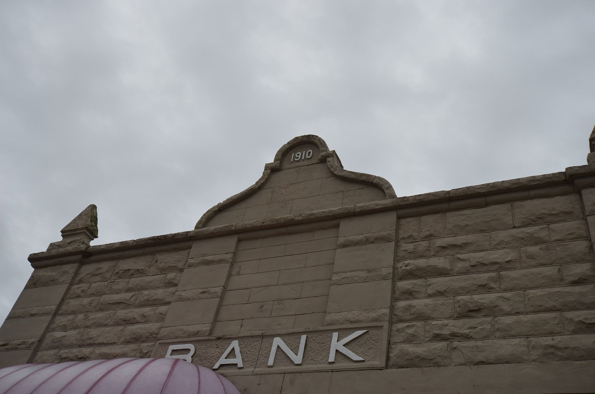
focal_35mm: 36
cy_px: 197
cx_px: 298
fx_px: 594
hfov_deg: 53.2
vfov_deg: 36.7
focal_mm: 24
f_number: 8
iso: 180
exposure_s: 1/250
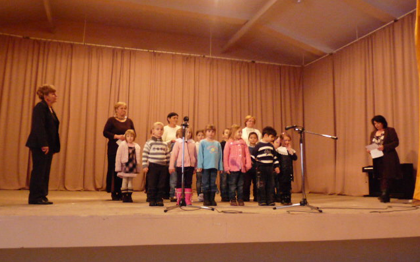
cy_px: 138
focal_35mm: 32
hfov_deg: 59.7
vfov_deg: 39.4
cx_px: 209
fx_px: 366
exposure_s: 1/15
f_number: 2.8
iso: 800
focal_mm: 4.8
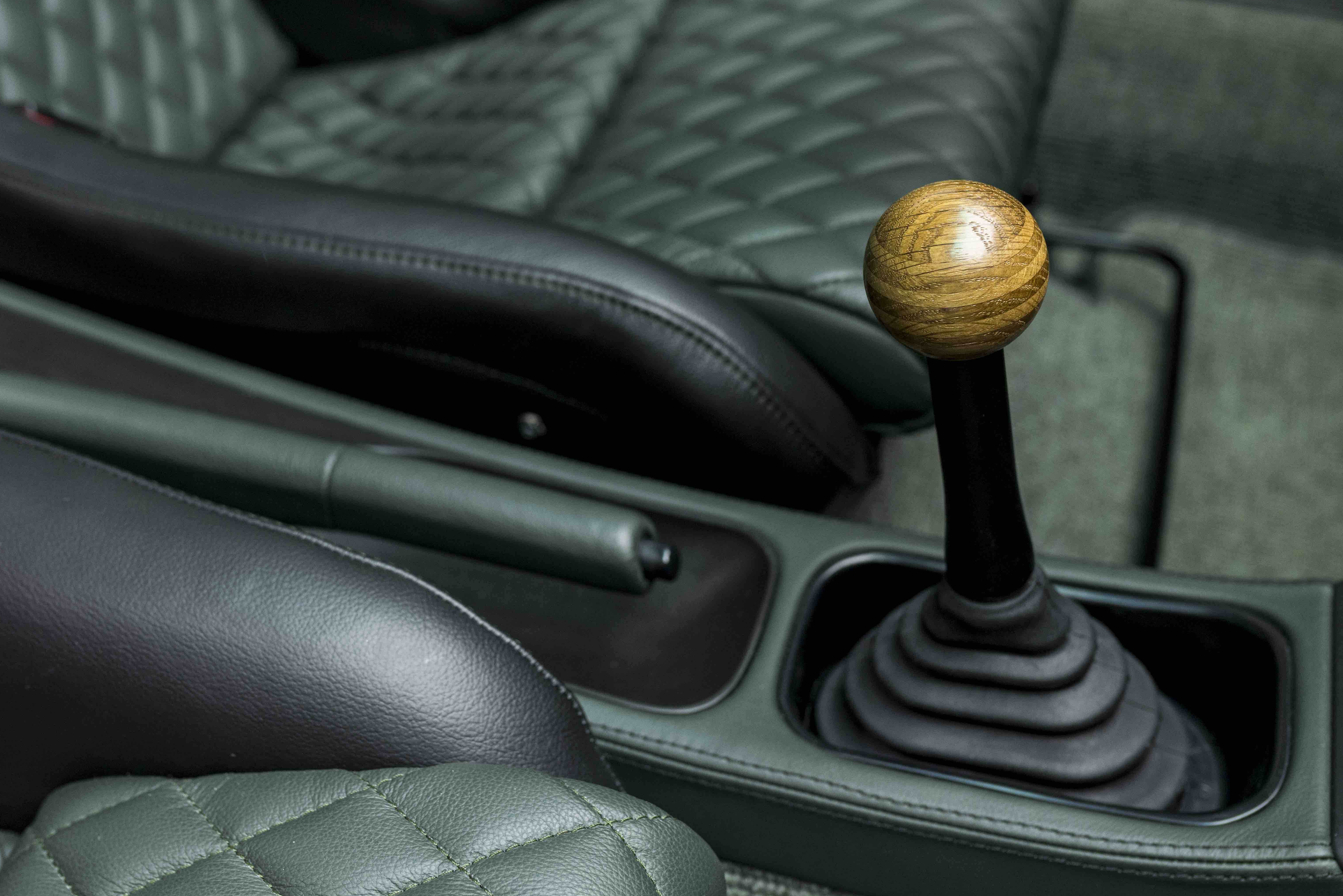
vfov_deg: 28.0
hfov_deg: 41.0
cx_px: 573
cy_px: 361
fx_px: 1791
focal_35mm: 48
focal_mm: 35
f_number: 4
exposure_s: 1/25
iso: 800
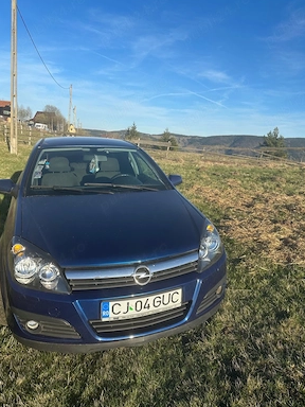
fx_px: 294
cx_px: 155
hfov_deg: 54.9
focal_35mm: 25
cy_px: 198
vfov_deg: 69.4
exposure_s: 1/2469
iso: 80
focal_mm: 6.86
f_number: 1.78
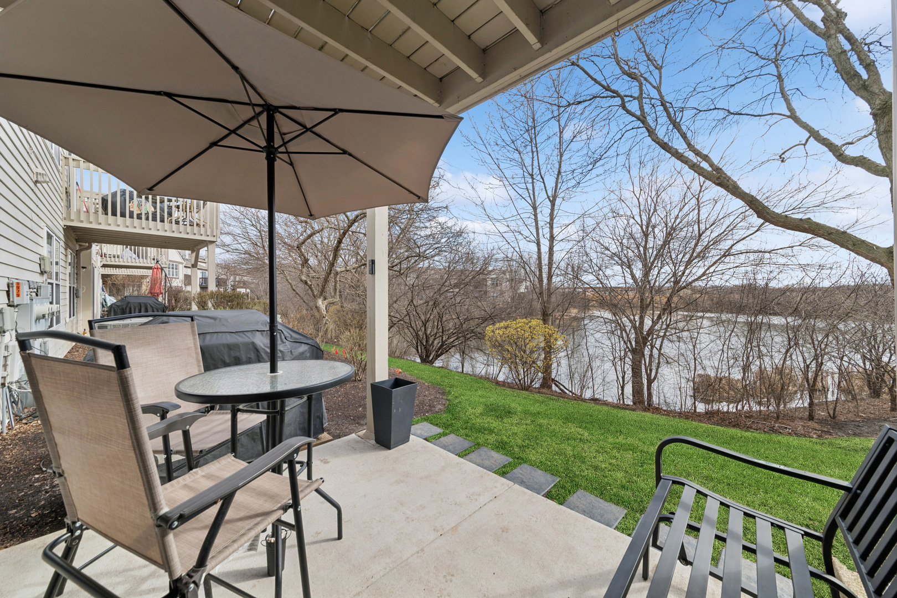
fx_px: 299
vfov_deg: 90.0
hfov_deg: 112.6
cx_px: 448
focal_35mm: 12
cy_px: 299
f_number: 13
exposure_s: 1/80
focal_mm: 12
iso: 100
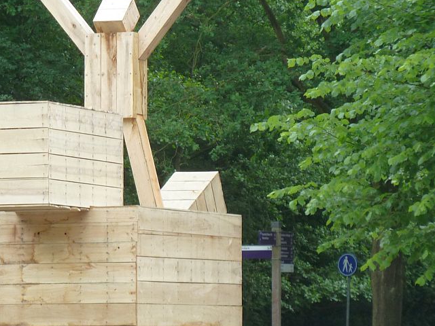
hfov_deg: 6.8
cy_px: 200
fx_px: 3657
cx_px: 118
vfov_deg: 5.1
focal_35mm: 291
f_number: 4.5
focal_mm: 29.9
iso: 100
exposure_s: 1/50
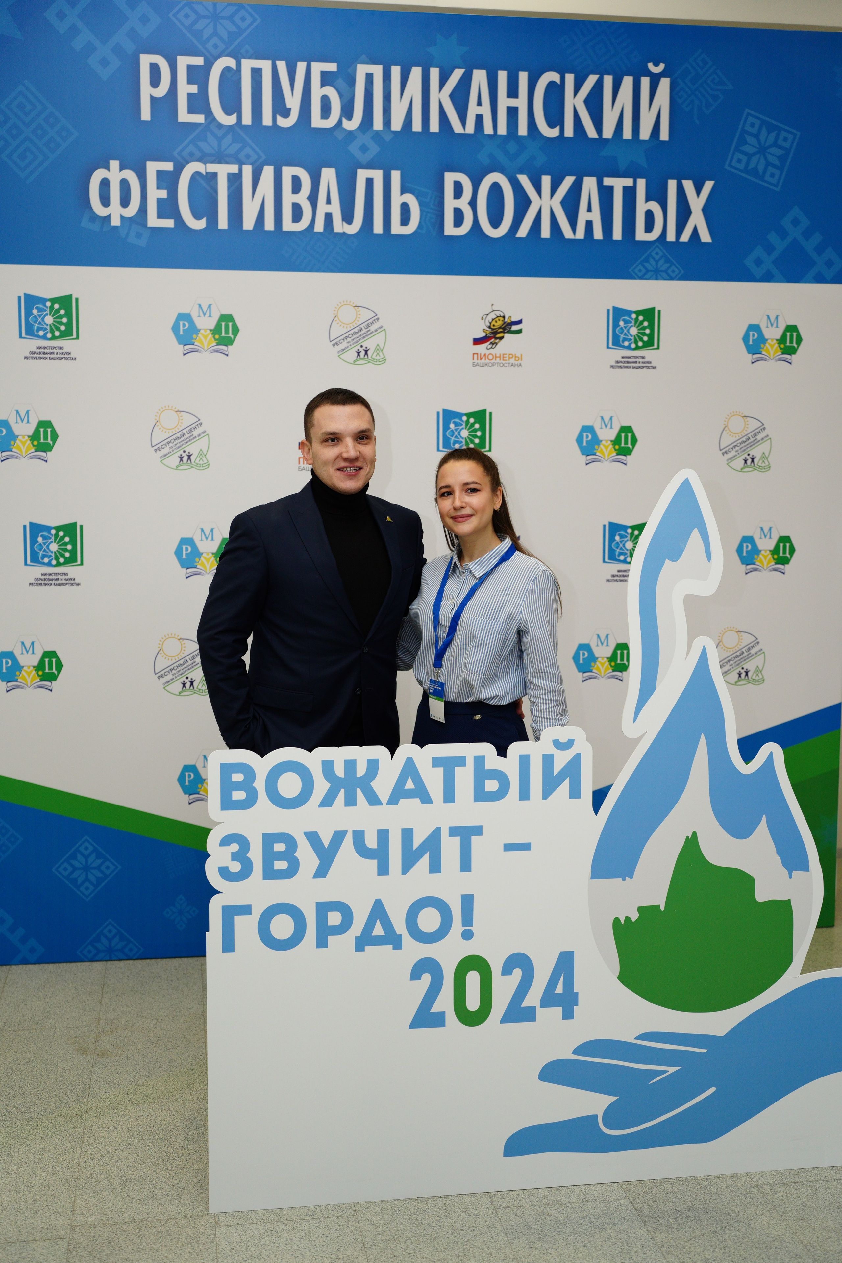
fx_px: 1438
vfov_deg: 47.4
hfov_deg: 32.6
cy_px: 632
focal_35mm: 41
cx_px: 421
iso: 1000
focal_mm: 41
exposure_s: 1/200
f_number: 2.8
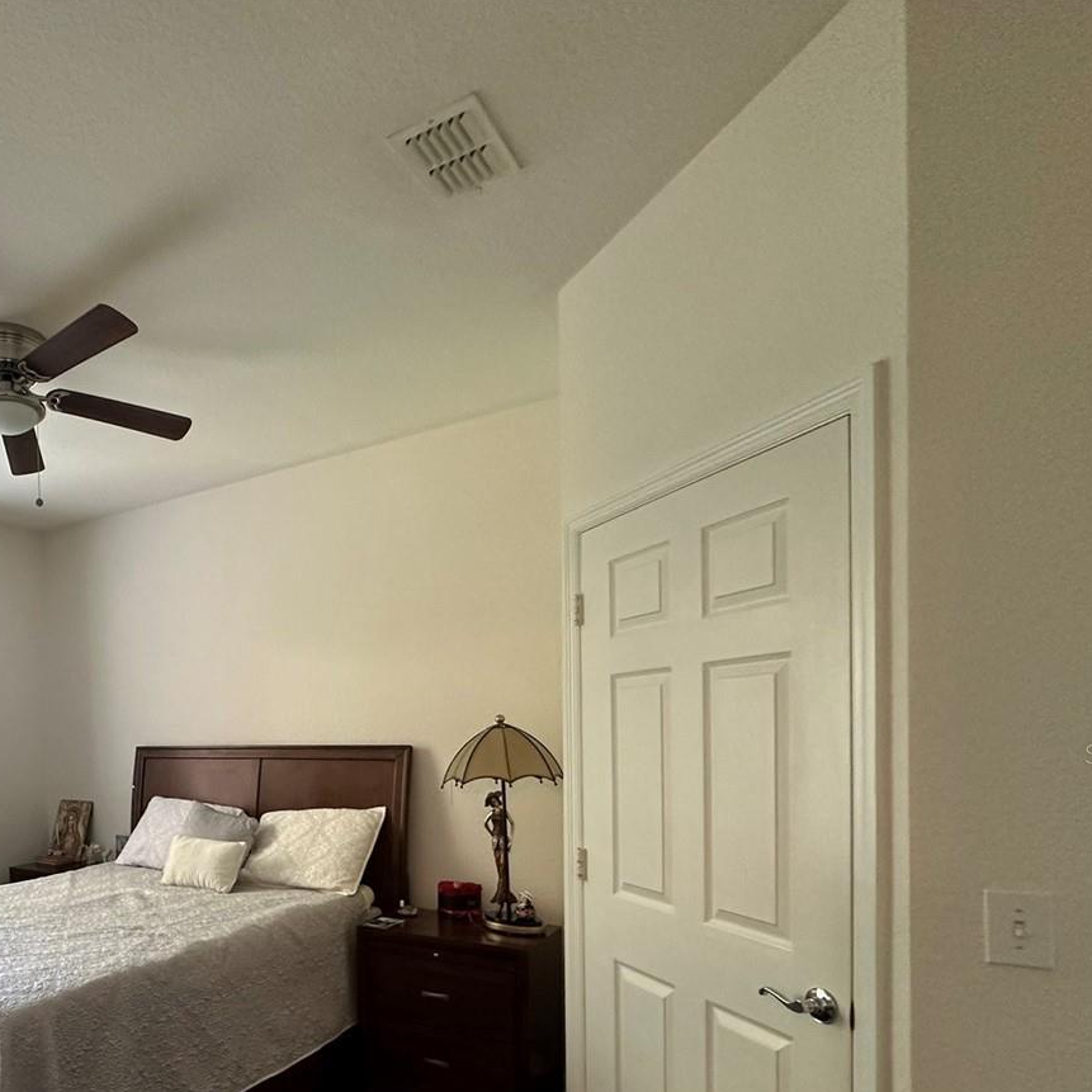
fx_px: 821
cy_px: 753
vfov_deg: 65.0
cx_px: 190
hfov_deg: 60.7
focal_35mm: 23
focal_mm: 2.22
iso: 320
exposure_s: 1/87
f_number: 2.2
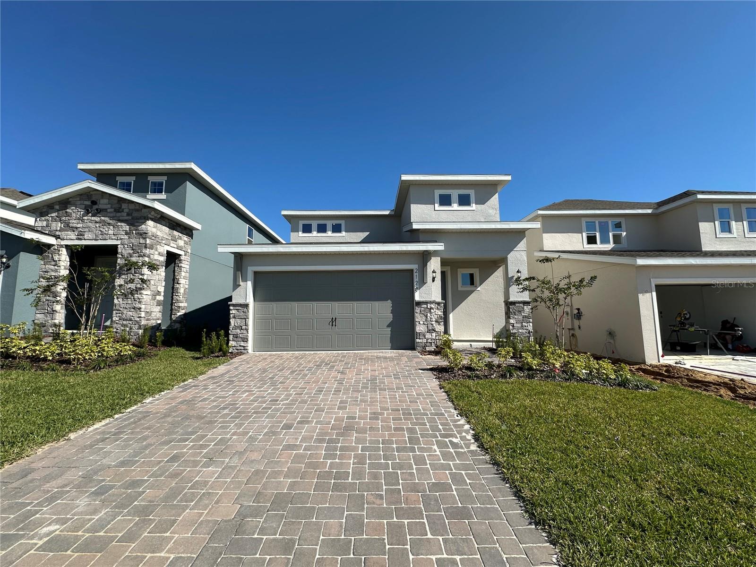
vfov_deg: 85.7
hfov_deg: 102.1
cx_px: 378
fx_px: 306
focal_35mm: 14
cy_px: 284
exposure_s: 1/2398
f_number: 2.2
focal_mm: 2.22
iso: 50
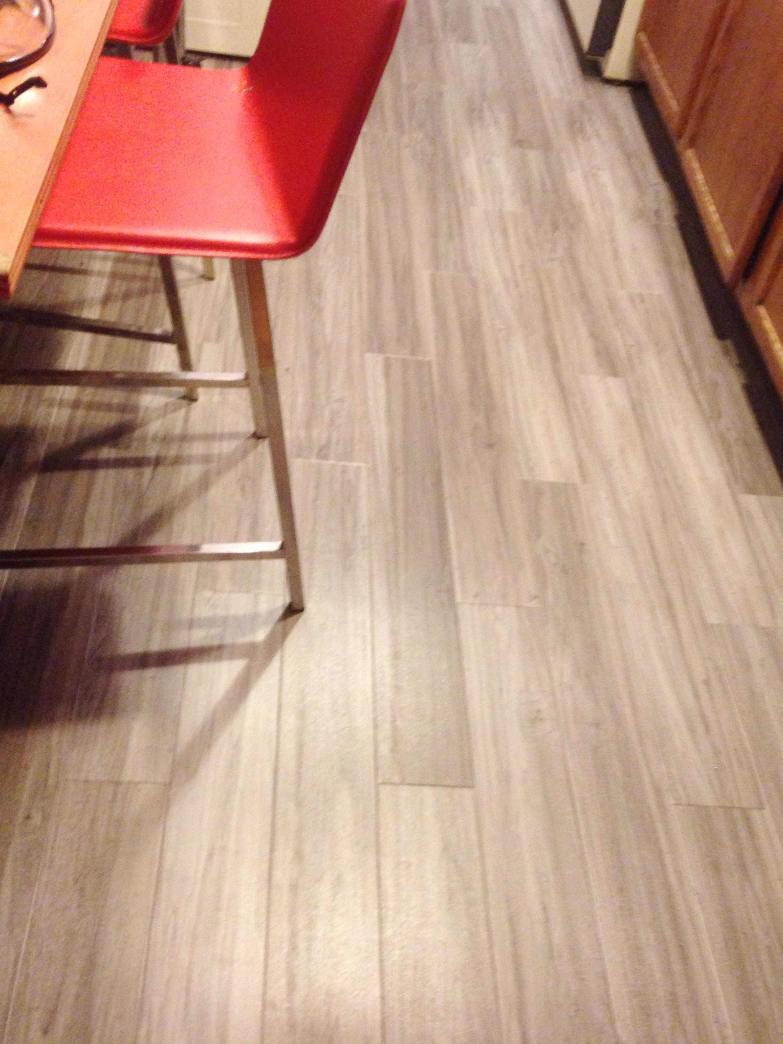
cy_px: 522
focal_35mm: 33
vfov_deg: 55.4
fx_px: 995
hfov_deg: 42.9
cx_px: 392
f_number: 2.4
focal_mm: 4.12
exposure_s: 1/20
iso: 400
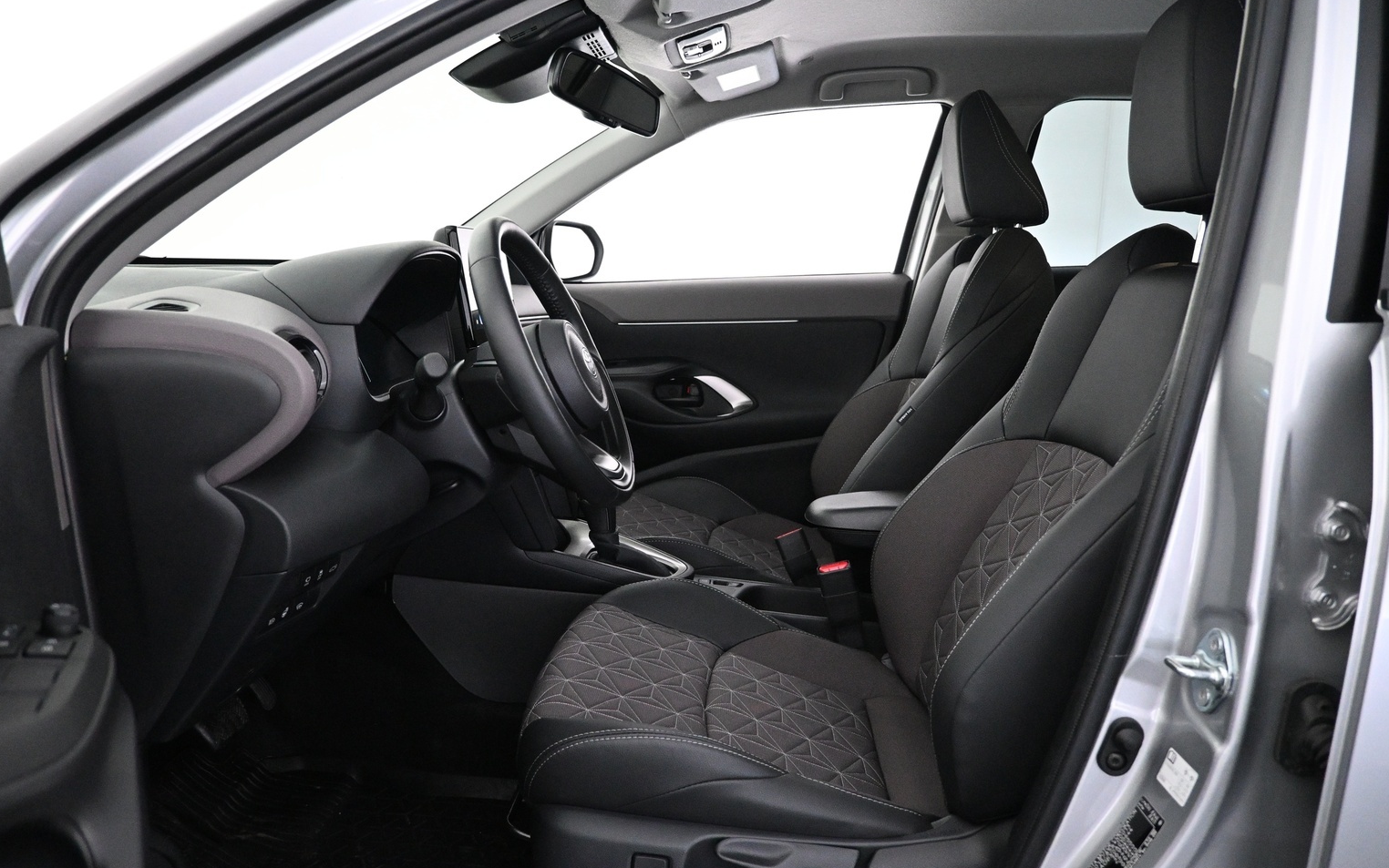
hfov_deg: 70.4
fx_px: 984
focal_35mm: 26
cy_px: 440
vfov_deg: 47.6
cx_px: 673
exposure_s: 1/80
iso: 4000
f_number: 3.5
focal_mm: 16
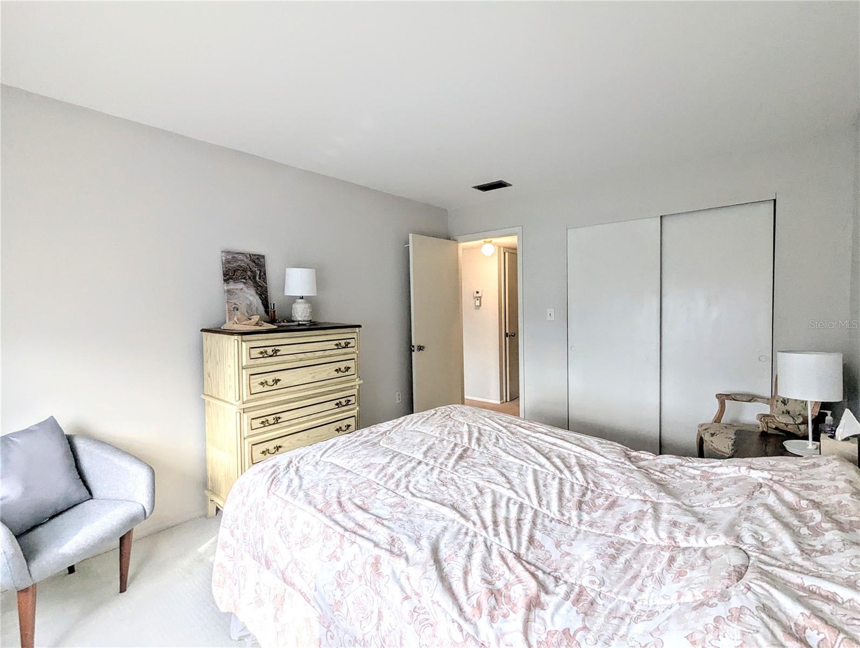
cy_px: 324
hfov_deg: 94.4
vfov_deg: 78.2
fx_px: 398
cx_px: 430
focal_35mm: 16
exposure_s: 1/211
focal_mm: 2.35
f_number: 2.2
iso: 108
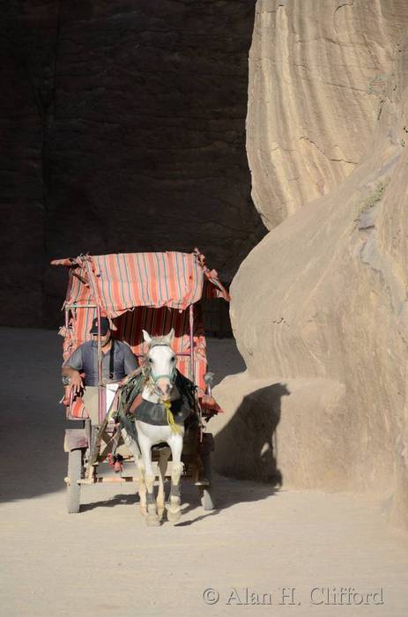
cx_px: 204
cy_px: 308
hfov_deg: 4.6
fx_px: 5128
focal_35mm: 300
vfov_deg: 6.9
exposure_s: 1/400
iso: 125
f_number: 5.6
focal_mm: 200
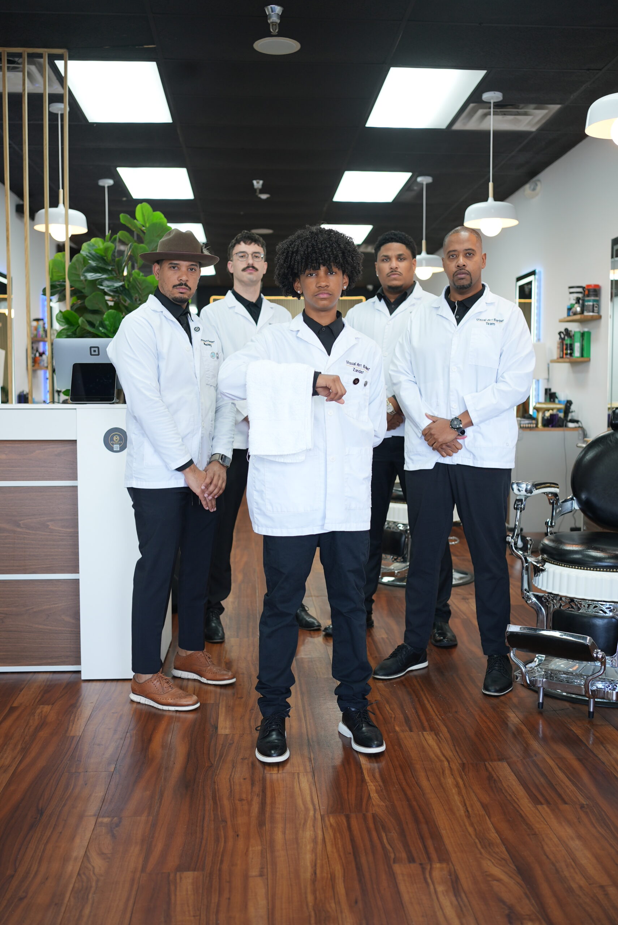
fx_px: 900
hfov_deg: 37.9
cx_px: 309
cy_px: 462
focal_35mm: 35
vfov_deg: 54.4
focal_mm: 35
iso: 200
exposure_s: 1/125
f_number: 2.8
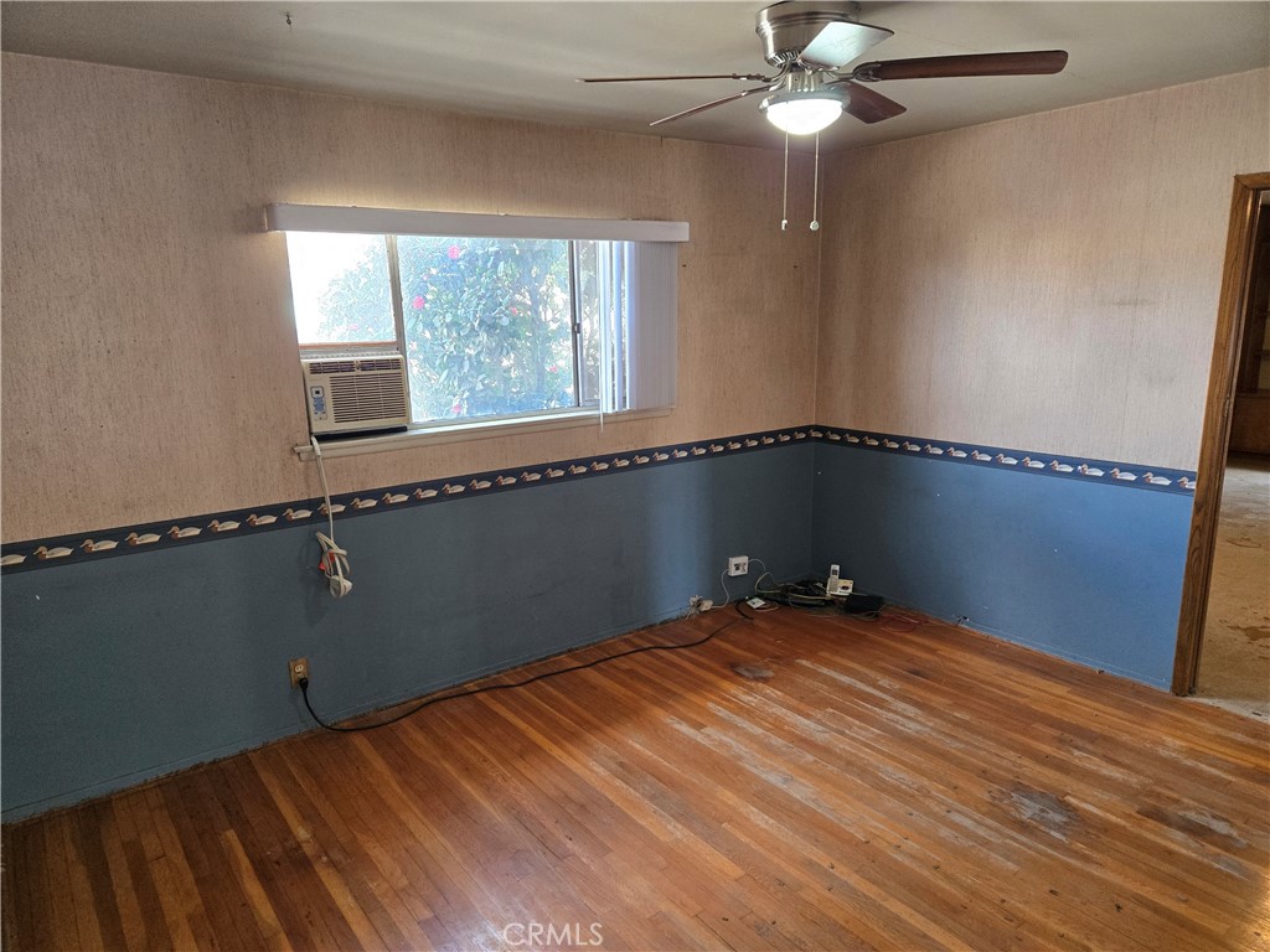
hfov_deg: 73.9
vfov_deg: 58.9
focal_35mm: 23
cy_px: 476
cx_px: 635
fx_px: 844
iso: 320
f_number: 1.8
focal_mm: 5.4
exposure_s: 1/120
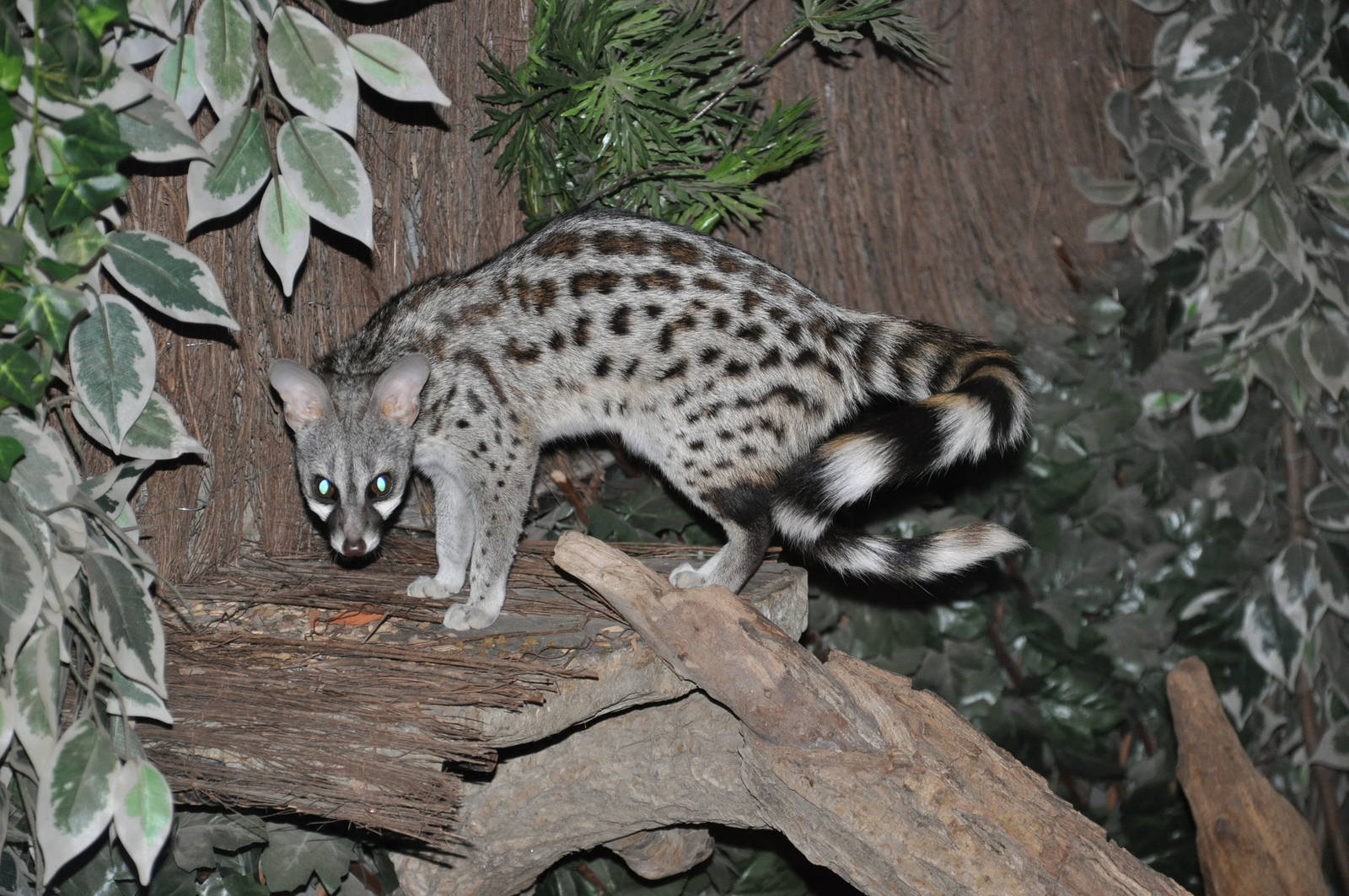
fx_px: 5053
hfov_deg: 15.2
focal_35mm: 135
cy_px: 448
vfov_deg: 10.1
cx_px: 674
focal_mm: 90
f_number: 5.6
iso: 800
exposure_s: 1/60
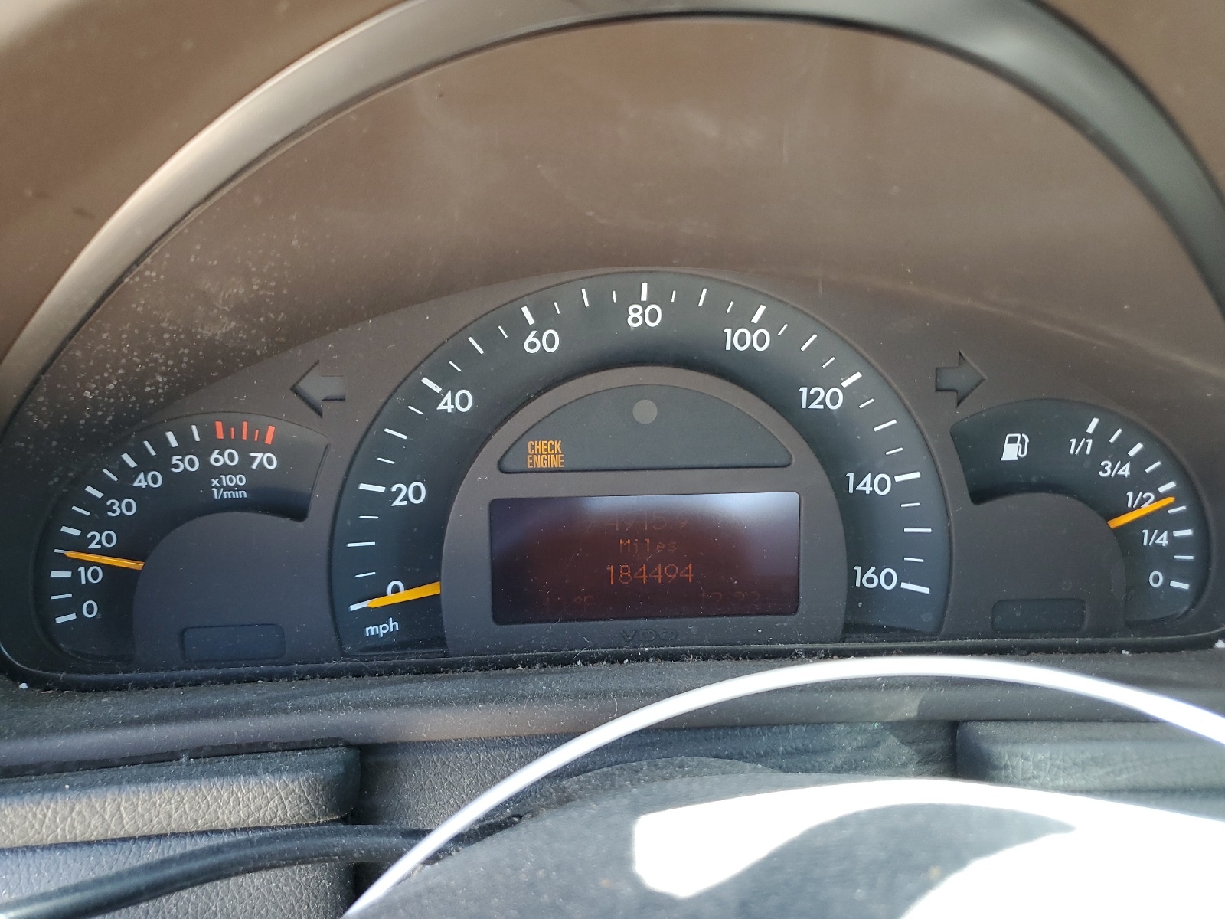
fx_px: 920
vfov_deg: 53.1
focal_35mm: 26
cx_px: 612
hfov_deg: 67.3
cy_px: 460
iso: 56
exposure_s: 1/60.2
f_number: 1.5
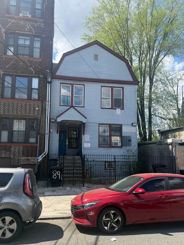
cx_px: 88
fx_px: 192
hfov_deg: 51.3
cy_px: 136
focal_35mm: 27
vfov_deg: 65.2
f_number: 1.78
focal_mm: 6.76
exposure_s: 1/3279
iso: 100
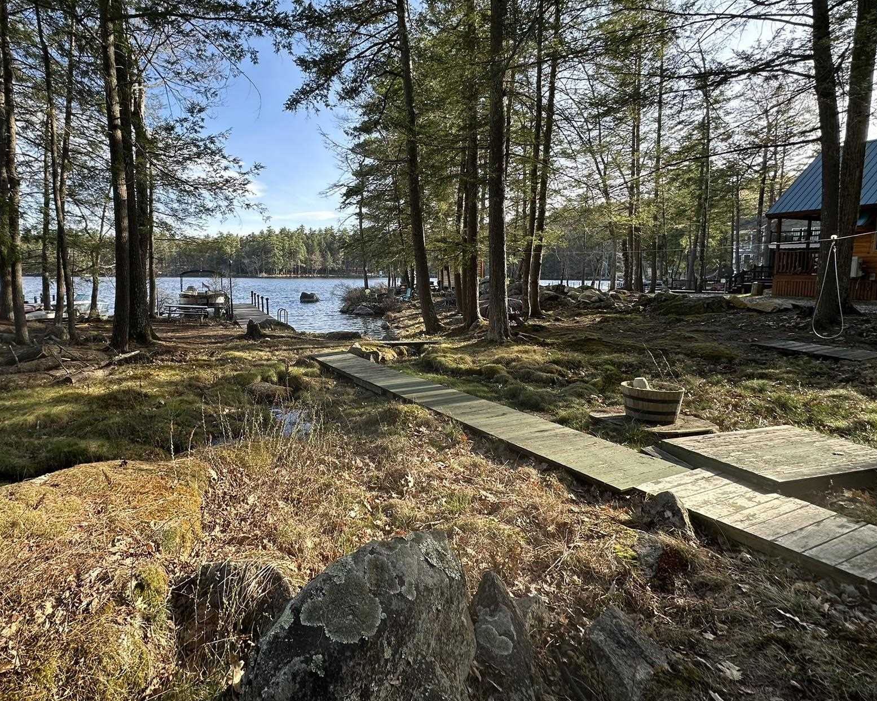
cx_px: 361
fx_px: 467
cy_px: 315
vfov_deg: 73.6
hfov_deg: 85.5
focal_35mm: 18
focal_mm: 2.22
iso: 40
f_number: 2.2
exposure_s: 1/325
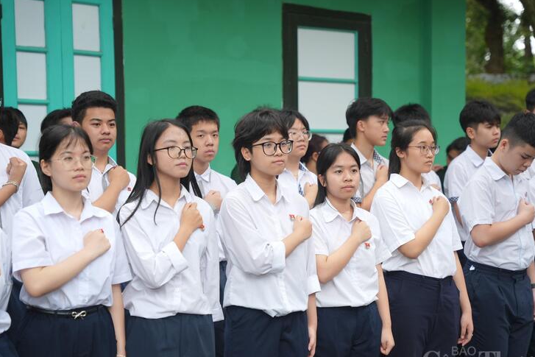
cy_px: 194
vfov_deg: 17.7
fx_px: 1144
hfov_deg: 26.3
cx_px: 280
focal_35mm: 77
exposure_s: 1/200
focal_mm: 70
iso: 320
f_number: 3.2
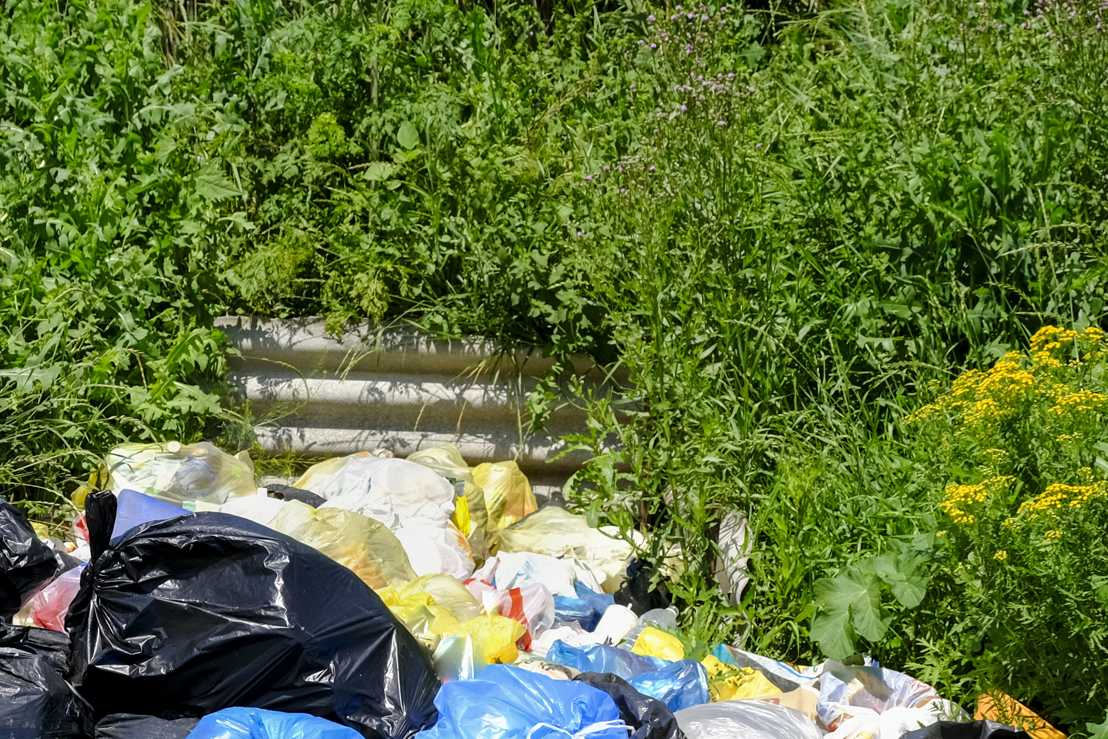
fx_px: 2431
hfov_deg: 25.0
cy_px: 575
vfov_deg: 17.2
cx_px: 138
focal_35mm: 79
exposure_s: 1/500
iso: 160
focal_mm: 22
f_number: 5.6
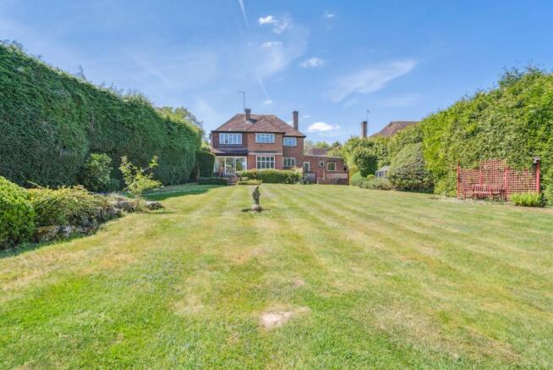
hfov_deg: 96.7
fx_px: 246
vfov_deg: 73.8
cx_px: 276
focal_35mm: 16
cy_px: 185
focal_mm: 16
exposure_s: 1/1600
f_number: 5
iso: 640
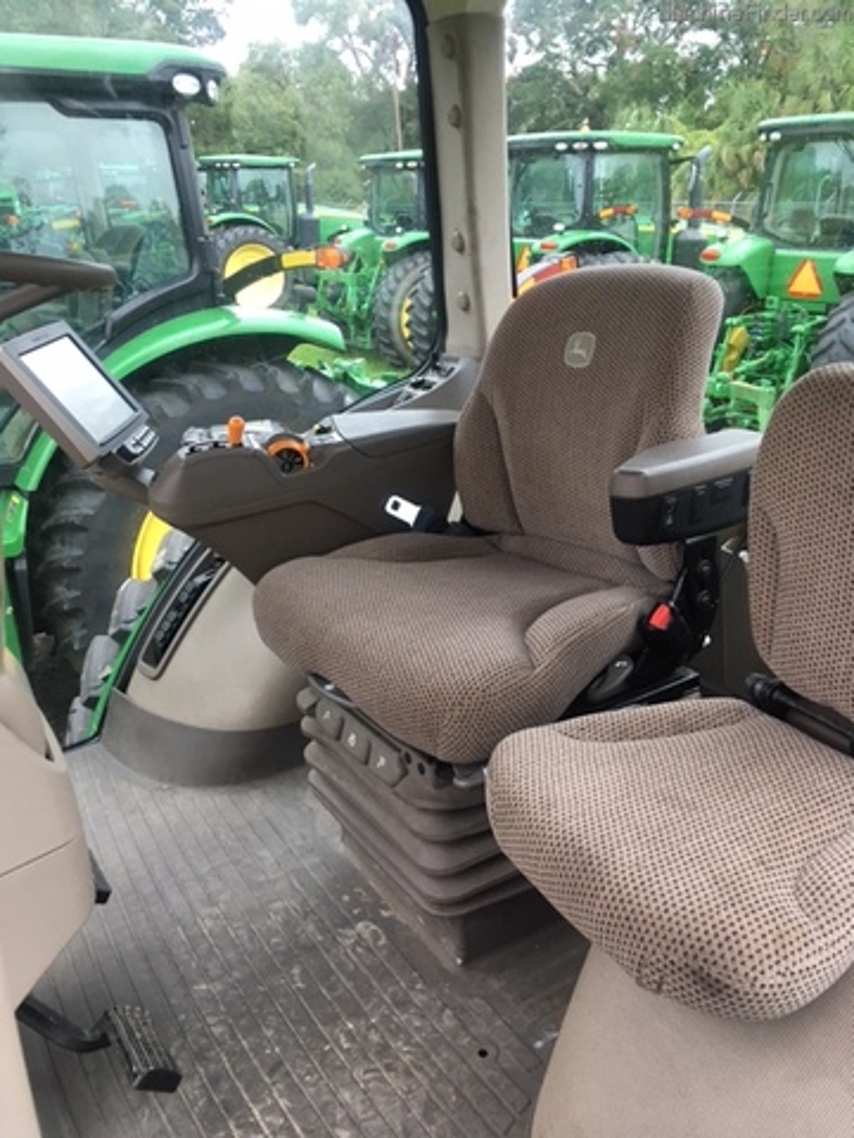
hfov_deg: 48.2
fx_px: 954
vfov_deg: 61.7
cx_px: 427
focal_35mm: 29
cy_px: 569
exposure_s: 1/30
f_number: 2.2
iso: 40
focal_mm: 4.15
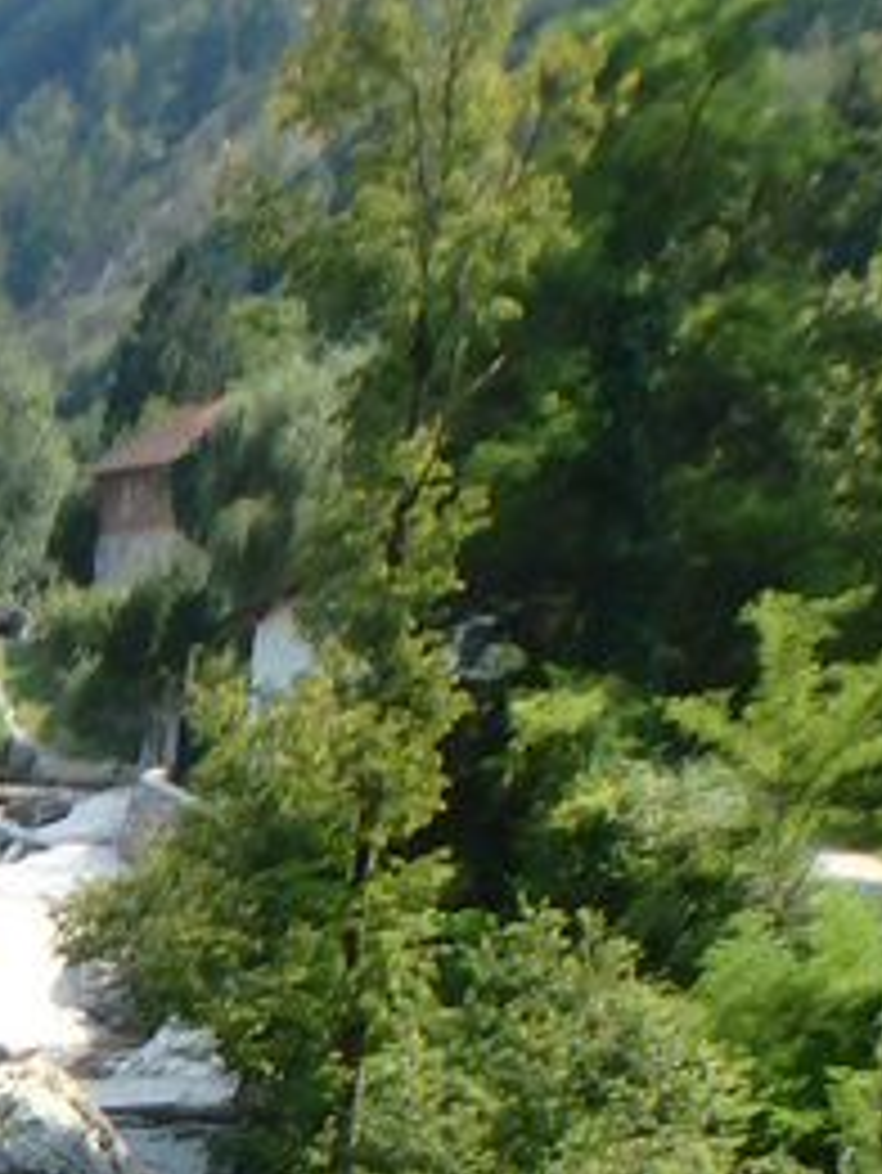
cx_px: -774
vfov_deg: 18.7
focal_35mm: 87
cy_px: 1957
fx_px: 2953
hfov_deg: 14.6
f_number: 3.5
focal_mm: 3.7
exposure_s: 1/400
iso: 125
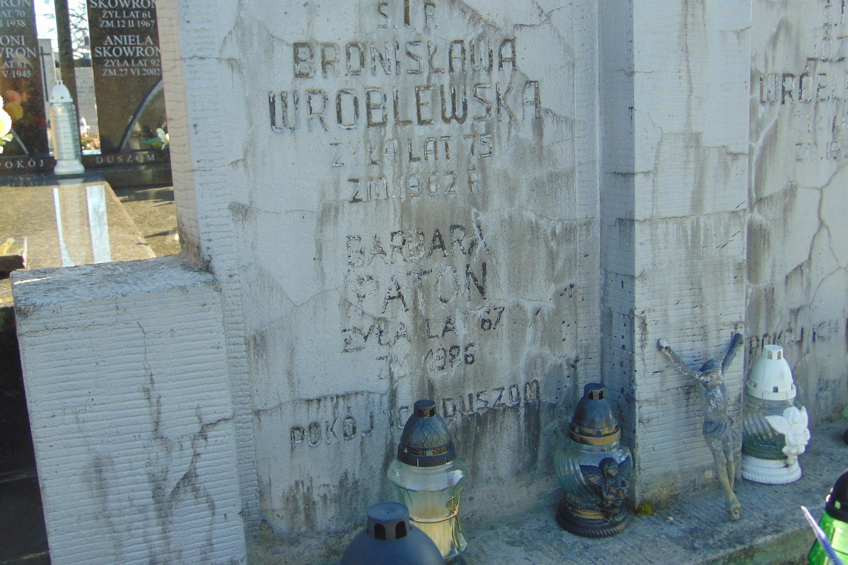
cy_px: 273
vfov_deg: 35.9
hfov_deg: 51.9
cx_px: 421
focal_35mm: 37
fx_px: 871
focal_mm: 6.3
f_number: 3.2
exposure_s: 1/200
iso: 80
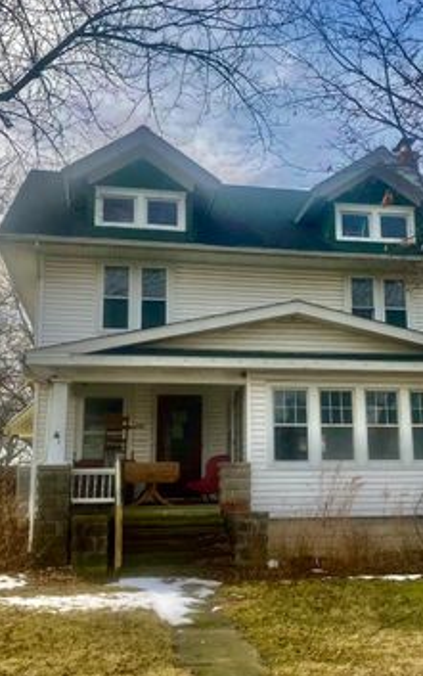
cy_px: 344
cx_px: 279
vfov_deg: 47.2
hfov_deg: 30.4
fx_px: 774
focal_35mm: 42
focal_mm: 3.99
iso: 20
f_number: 1.8
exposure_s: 1/2208
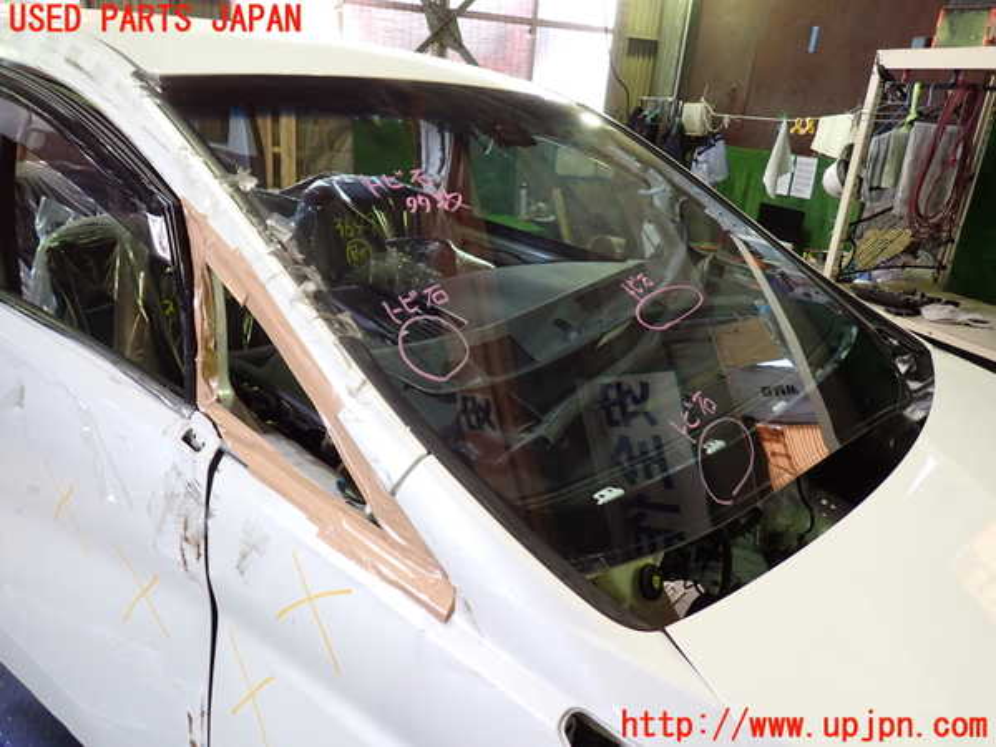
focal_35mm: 25
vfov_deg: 54.9
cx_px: 498
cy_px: 374
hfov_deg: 69.4
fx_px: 719
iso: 200
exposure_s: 1/40
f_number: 2
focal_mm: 4.5
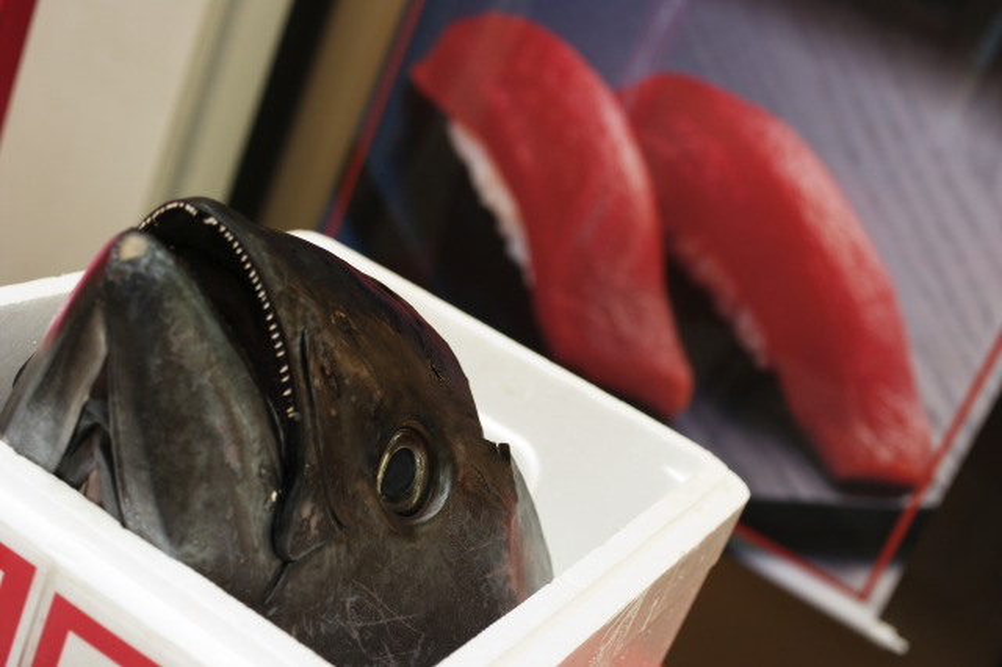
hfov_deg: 37.9
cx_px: 501
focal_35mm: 52
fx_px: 1460
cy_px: 334
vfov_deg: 25.7
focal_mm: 35
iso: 400
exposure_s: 1/40
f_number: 4
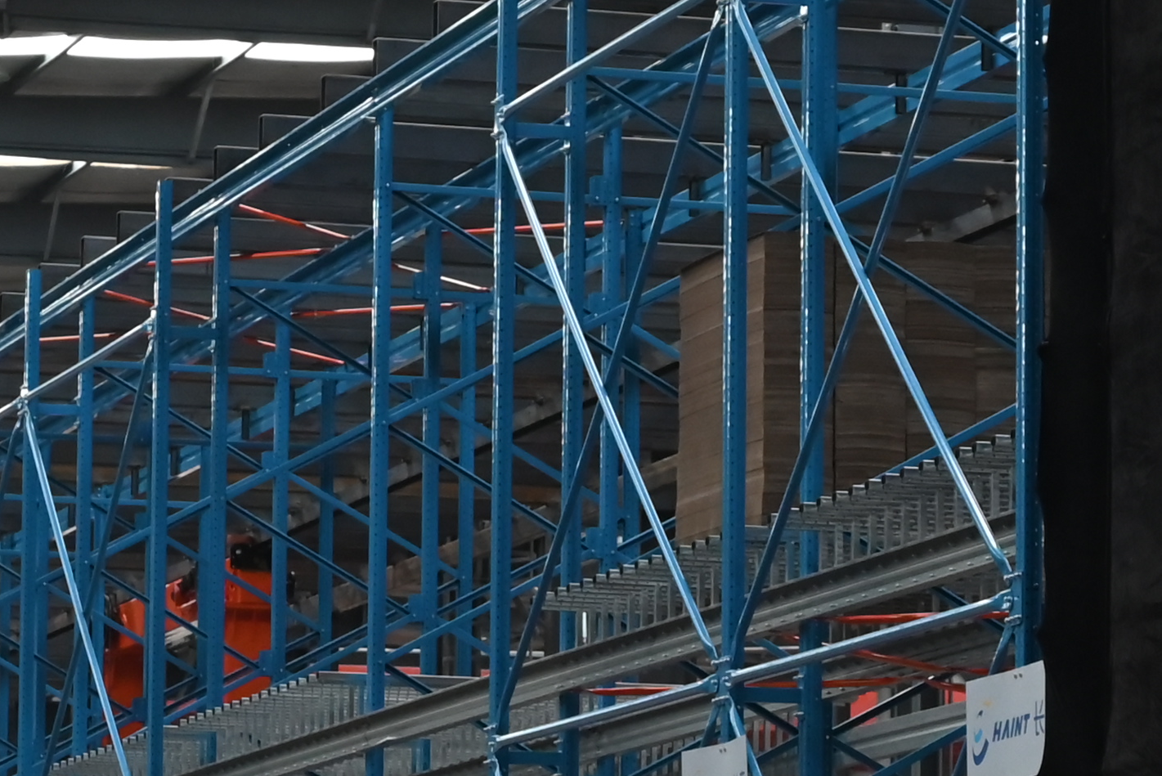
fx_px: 6426
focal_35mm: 199
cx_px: 936
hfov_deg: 10.3
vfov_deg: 6.9
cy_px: 563
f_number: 5.3
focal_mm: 47
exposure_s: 1/125
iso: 1250
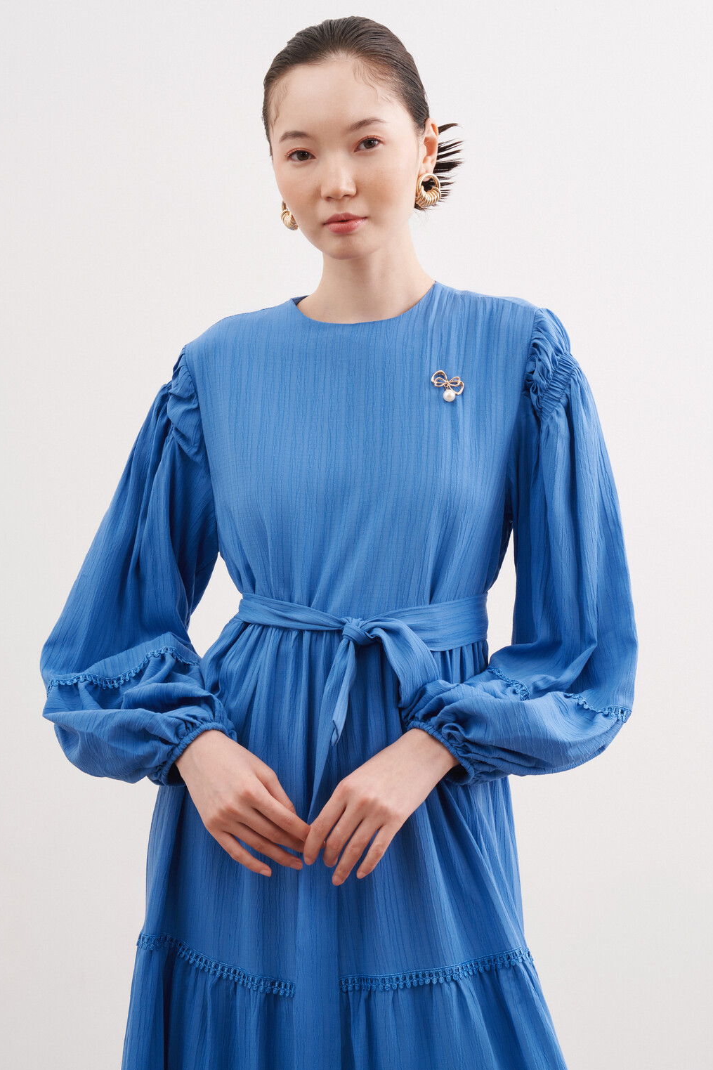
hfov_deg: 20.9
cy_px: 526
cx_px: 358
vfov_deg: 31.0
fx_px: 1931
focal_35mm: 65
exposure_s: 1/160
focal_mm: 55
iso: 400
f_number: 11
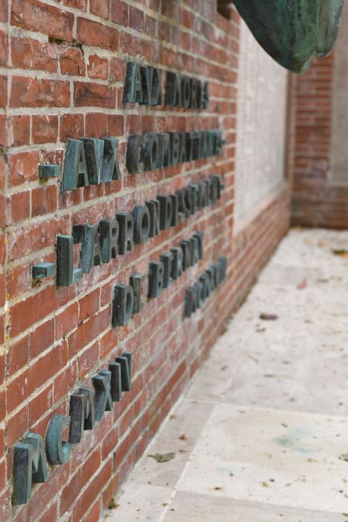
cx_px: 174
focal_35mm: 50
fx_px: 725
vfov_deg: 39.6
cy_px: 261
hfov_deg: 27.0
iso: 64
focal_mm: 50
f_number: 5.6
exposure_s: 1/200
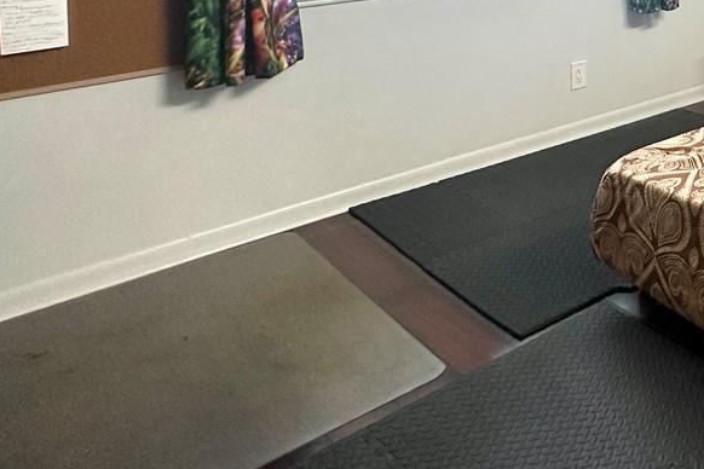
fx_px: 782
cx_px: 819
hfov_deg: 38.0
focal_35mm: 40
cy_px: -111
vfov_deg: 28.5
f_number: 2.2
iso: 160
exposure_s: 1/120
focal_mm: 2.22
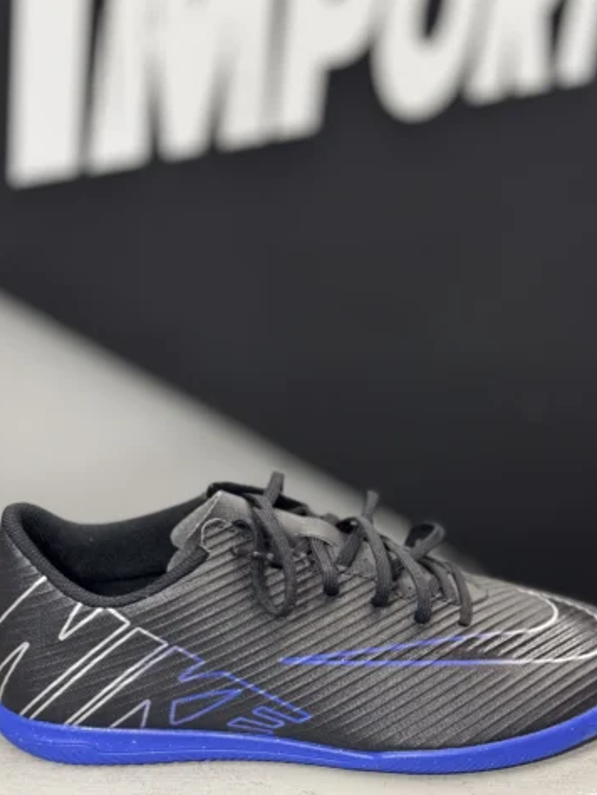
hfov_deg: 25.2
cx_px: 325
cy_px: 390
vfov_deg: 33.2
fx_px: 1333
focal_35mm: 58
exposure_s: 1/40
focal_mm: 6.76
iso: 500
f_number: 1.78
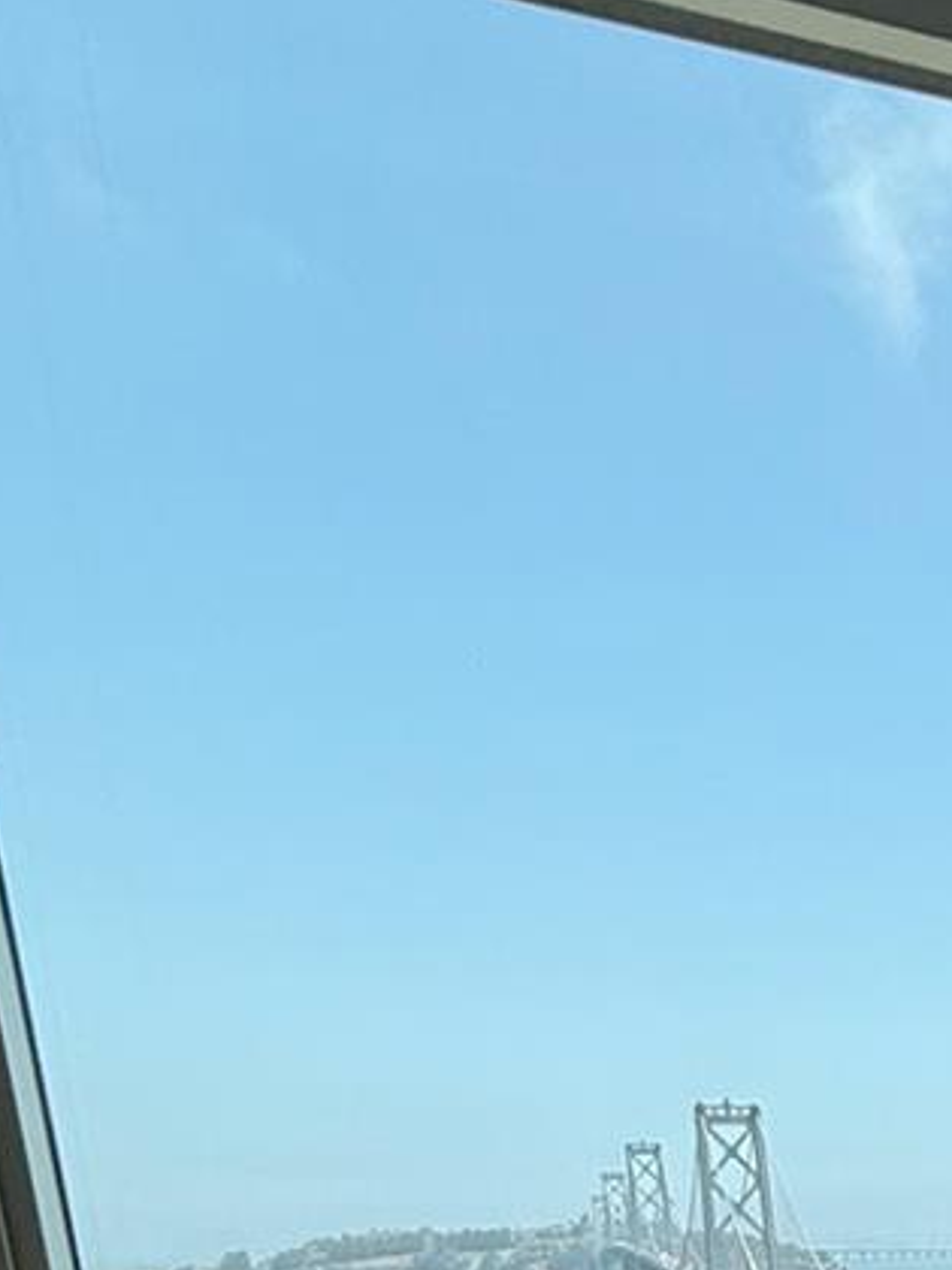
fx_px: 1833
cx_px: 1413
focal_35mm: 50
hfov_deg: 23.5
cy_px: 1730
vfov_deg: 29.2
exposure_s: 1/522
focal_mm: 2.22
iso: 50
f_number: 2.2
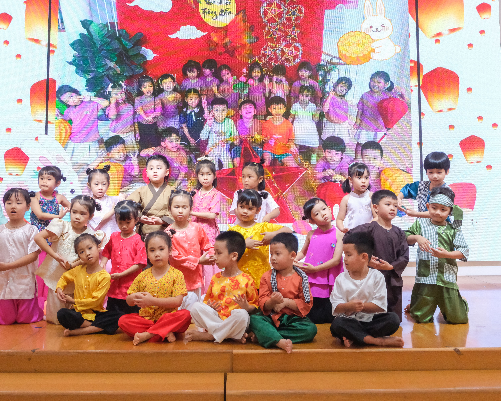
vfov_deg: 38.0
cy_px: 147
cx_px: 246
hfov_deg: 46.8
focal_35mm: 39
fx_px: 578
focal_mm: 18
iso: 4000
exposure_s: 1/640
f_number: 4
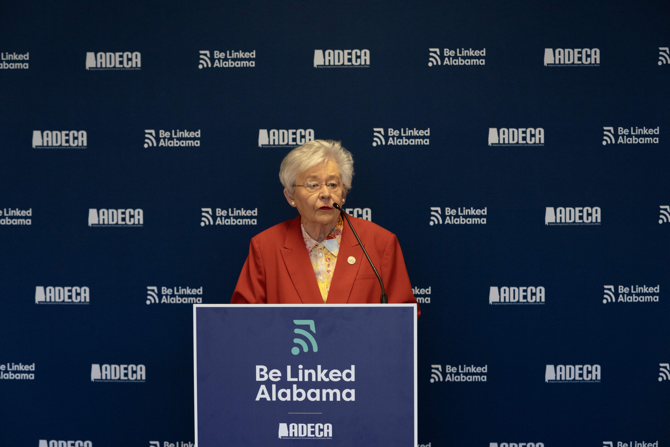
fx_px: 1526
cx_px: 335
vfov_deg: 16.7
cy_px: 224
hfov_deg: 24.8
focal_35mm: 82
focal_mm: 82
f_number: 4.5
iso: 2500
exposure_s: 1/250
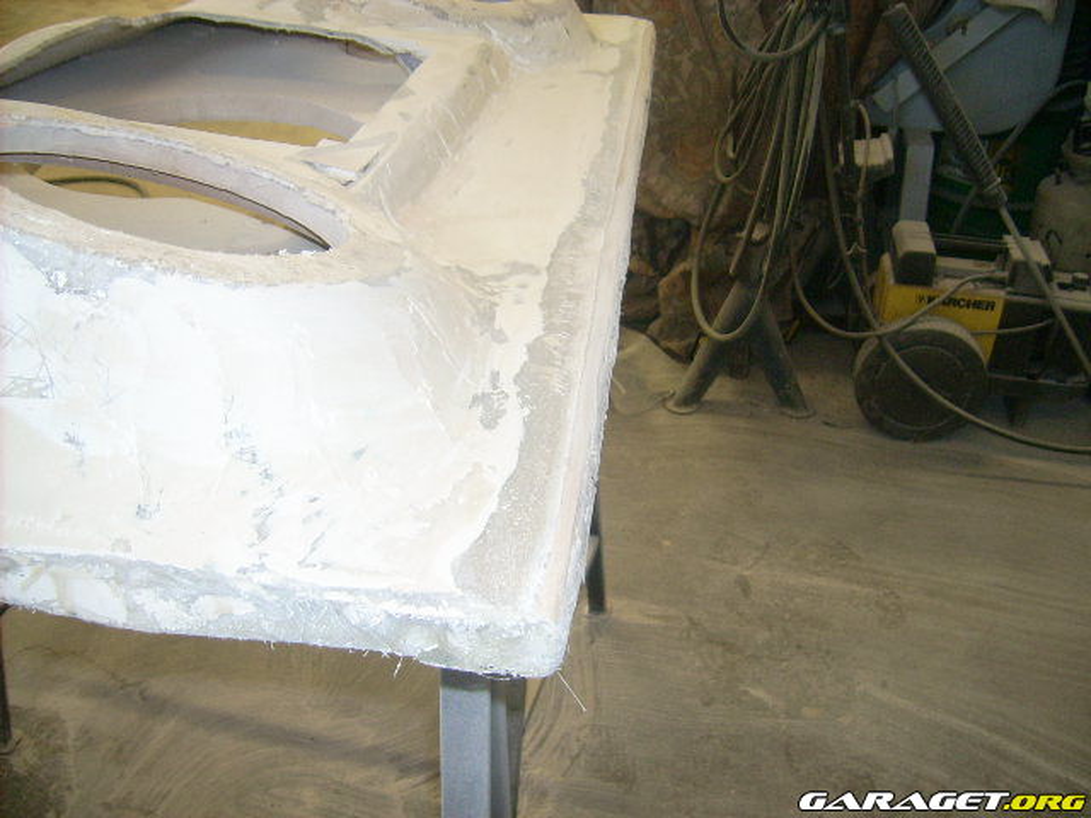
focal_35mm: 35
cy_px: 409
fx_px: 1103
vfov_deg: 40.7
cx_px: 546
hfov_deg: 52.6
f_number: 2.8
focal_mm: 5.95
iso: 100
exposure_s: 1/60
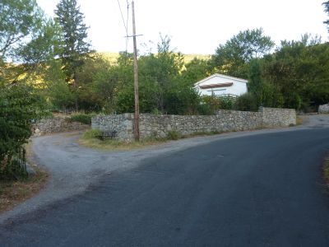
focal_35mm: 25
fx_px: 238
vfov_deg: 54.9
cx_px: 164
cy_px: 124
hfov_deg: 69.4
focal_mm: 4.1
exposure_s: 1/50
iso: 80
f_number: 3.3
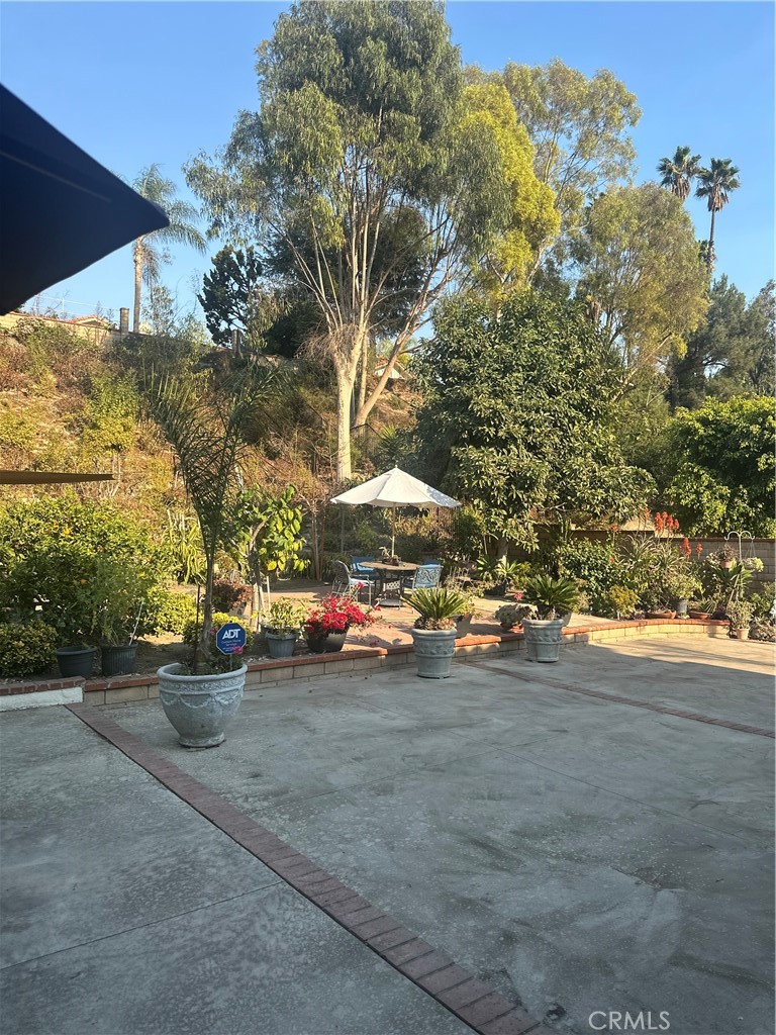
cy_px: 518
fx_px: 717
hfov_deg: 56.8
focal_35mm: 24
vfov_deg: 71.6
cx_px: 388
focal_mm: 6.86
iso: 80
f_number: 1.78
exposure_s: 1/1613
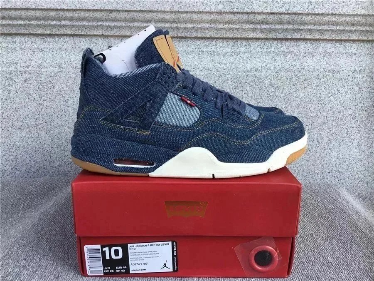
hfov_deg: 58.4
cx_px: 187
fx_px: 335
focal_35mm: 31
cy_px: 140
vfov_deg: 45.4
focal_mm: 3.3
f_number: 2.4
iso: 25
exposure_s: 1/338
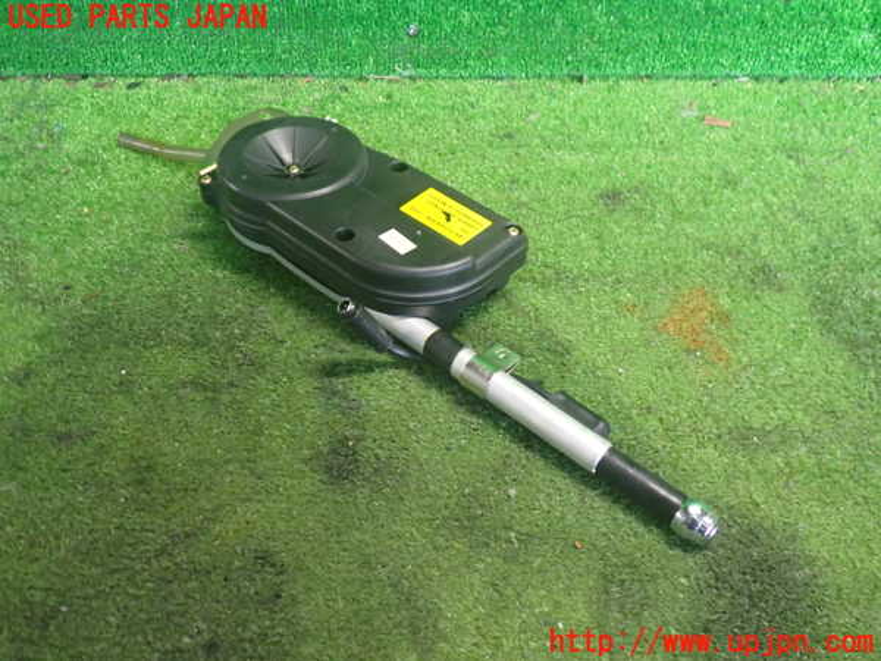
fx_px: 764
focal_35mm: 30
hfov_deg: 60.0
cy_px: 330
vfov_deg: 46.8
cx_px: 440
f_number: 2.3
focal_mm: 5.4
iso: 640
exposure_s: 1/30
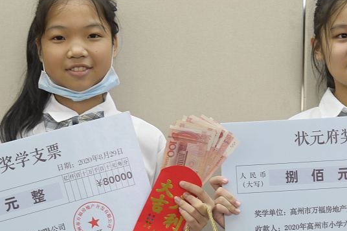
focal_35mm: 103
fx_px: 992
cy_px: 151
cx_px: 264
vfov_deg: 13.3
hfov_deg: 19.7
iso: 1250
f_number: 5.6
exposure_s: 1/160
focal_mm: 46
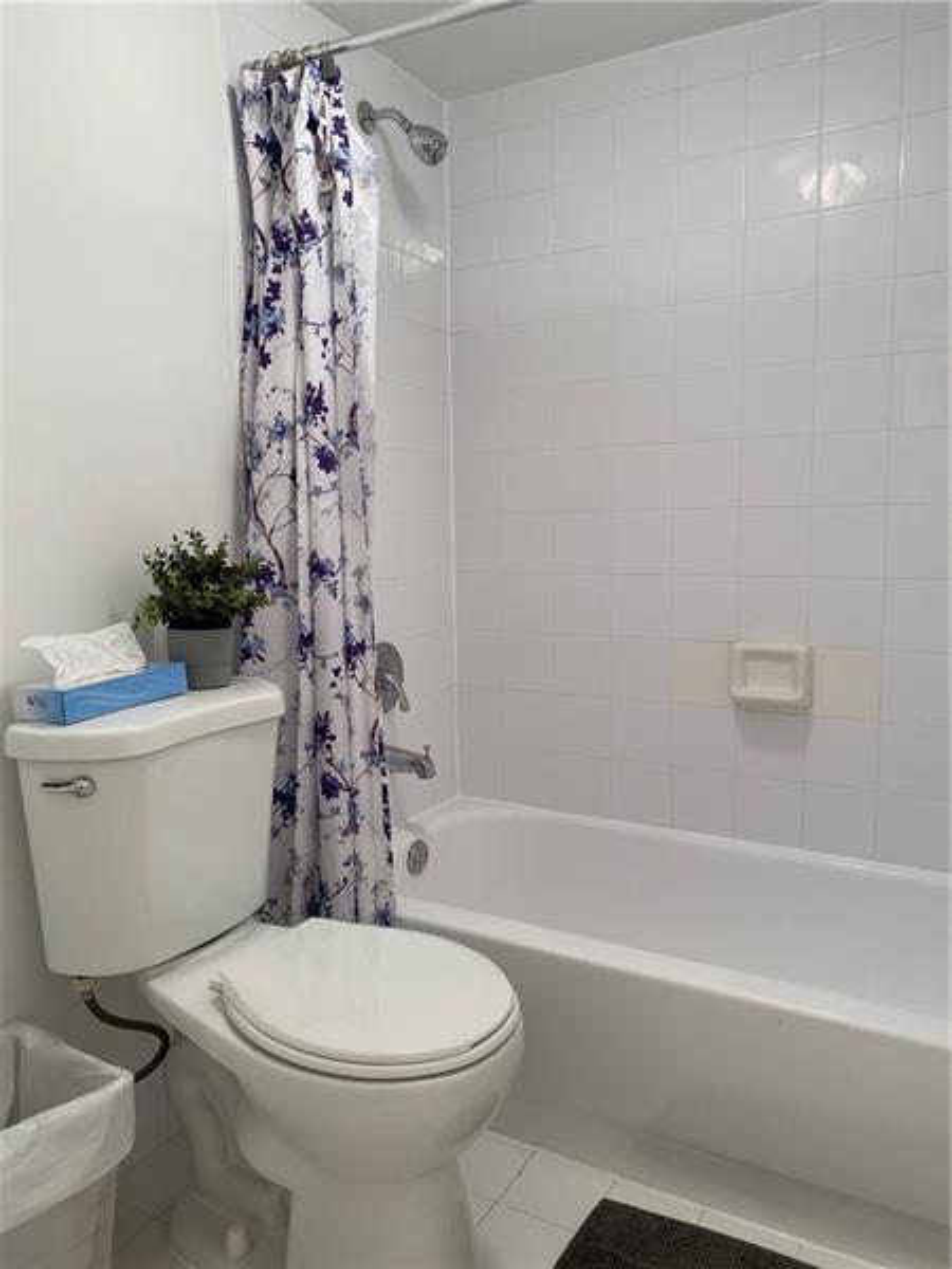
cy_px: 634
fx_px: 953
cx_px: 476
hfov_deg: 53.1
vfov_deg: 67.3
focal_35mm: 26
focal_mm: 4.25
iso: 64
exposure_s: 1/60
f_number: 1.8
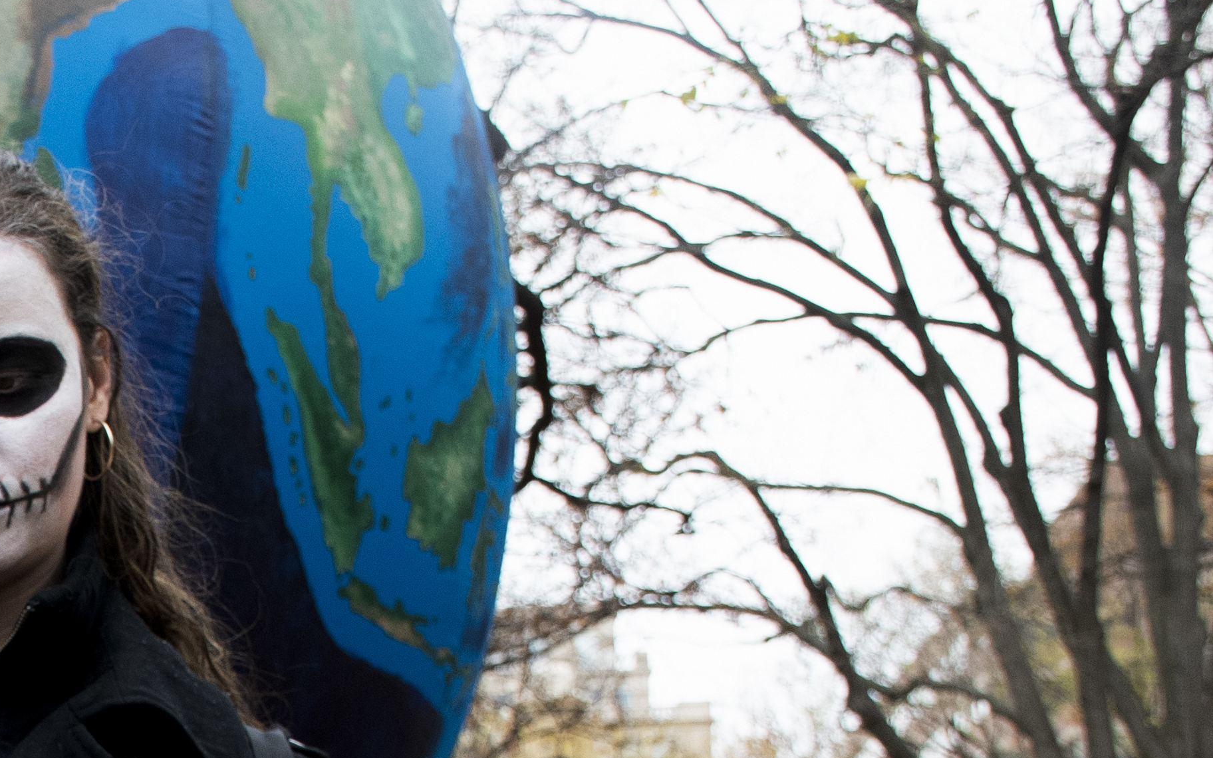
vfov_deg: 11.3
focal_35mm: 112
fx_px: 3703
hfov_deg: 17.4
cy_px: 1112
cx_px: -372
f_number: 5
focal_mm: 24
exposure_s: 1/250
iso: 400
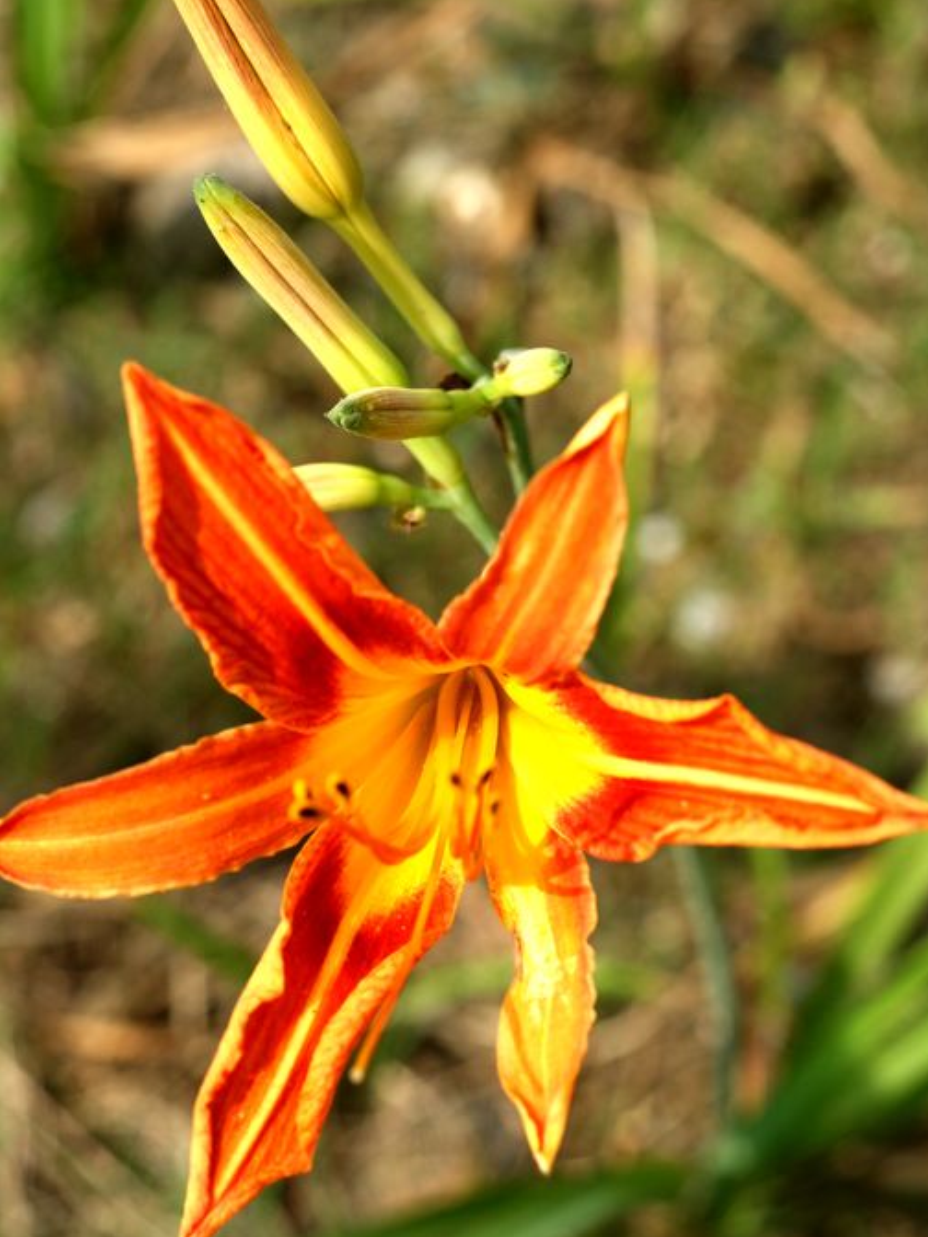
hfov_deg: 17.2
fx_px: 3074
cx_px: 492
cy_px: 688
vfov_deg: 22.7
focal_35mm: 86
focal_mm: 50
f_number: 6.3
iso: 100
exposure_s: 1/320
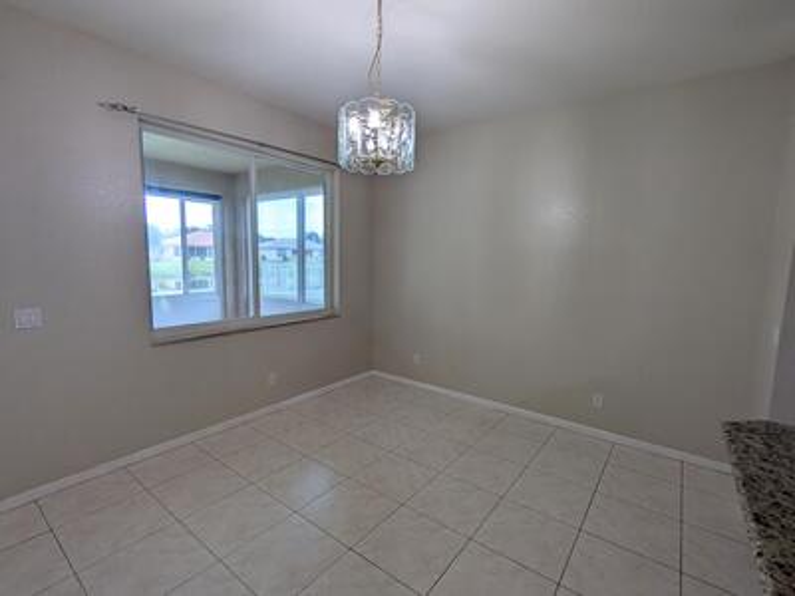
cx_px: 398
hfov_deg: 94.5
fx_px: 367
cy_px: 298
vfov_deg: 78.1
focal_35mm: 16
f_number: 2.2
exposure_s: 1/60
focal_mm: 2.35
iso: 79
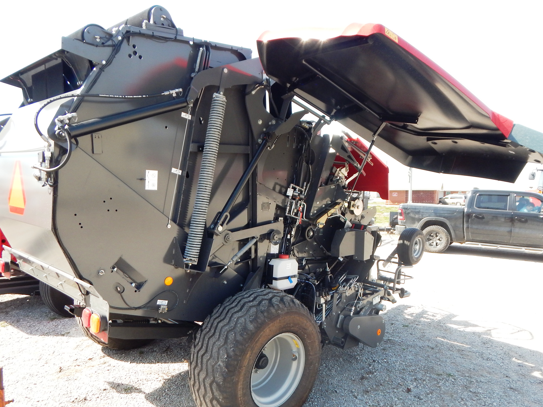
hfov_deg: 67.2
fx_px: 408
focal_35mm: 26
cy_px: 231
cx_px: 287
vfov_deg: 52.9
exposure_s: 1/400
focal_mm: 4
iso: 125
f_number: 3
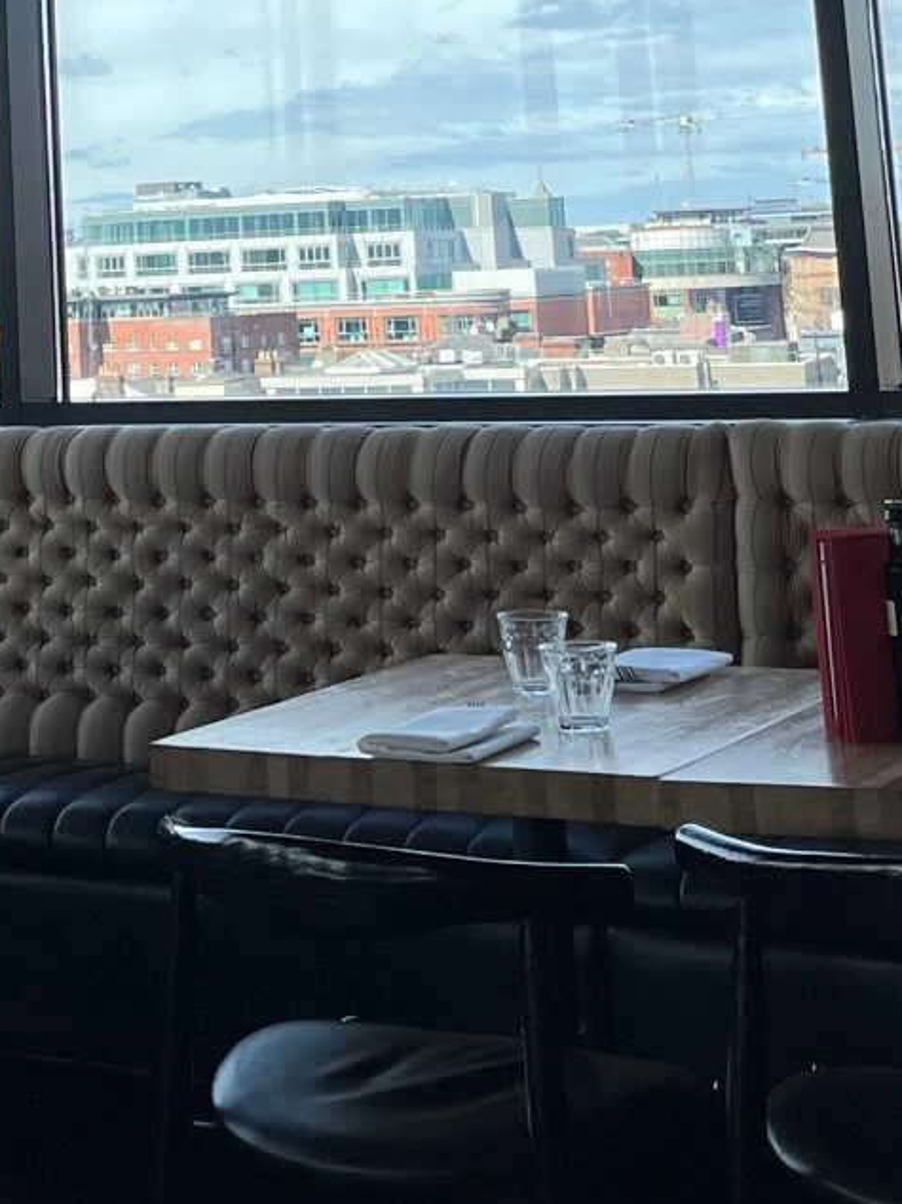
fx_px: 2920
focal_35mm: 84
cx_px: 72
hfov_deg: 17.3
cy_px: -260
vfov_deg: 21.5
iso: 50
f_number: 1.6
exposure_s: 1/2632
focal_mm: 5.1
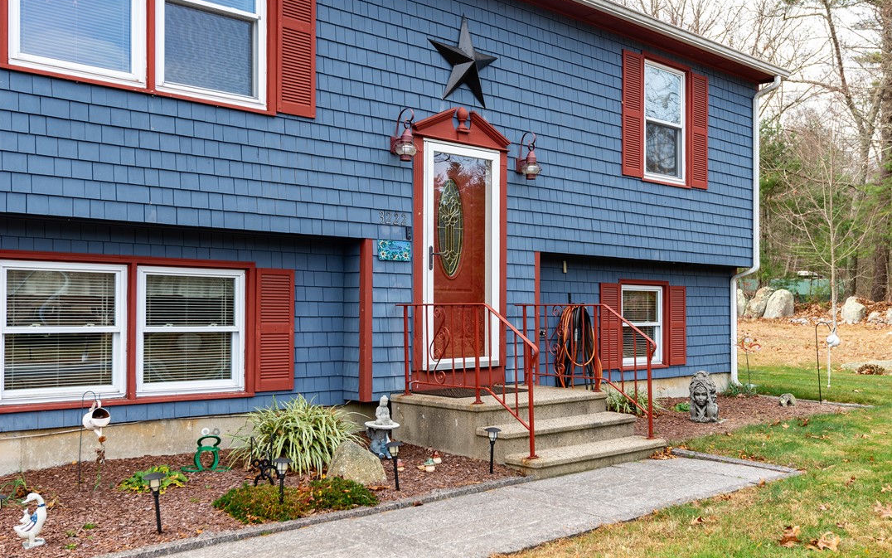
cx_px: 443
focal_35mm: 36
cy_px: 294
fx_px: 875
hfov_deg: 54.0
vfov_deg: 35.3
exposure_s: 1/50
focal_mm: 35
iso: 100
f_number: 6.3
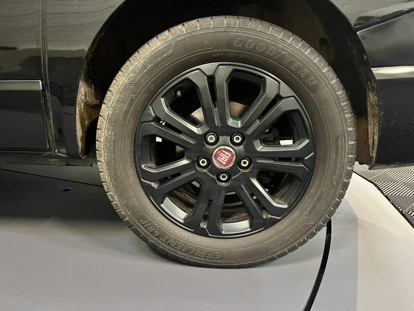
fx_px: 311
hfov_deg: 67.3
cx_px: 207
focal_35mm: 26
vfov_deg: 53.1
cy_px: 156
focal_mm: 5.1
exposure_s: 1/25
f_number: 1.6
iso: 640
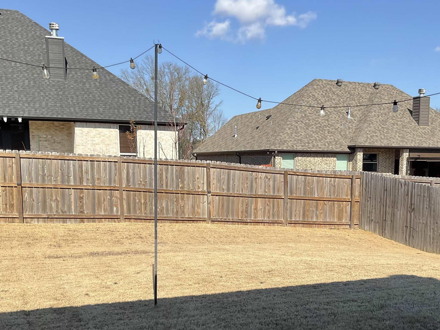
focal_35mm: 44
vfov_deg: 32.2
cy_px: 250
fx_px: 559
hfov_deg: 42.5
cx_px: 285
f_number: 1.8
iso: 25
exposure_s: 1/1730
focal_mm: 3
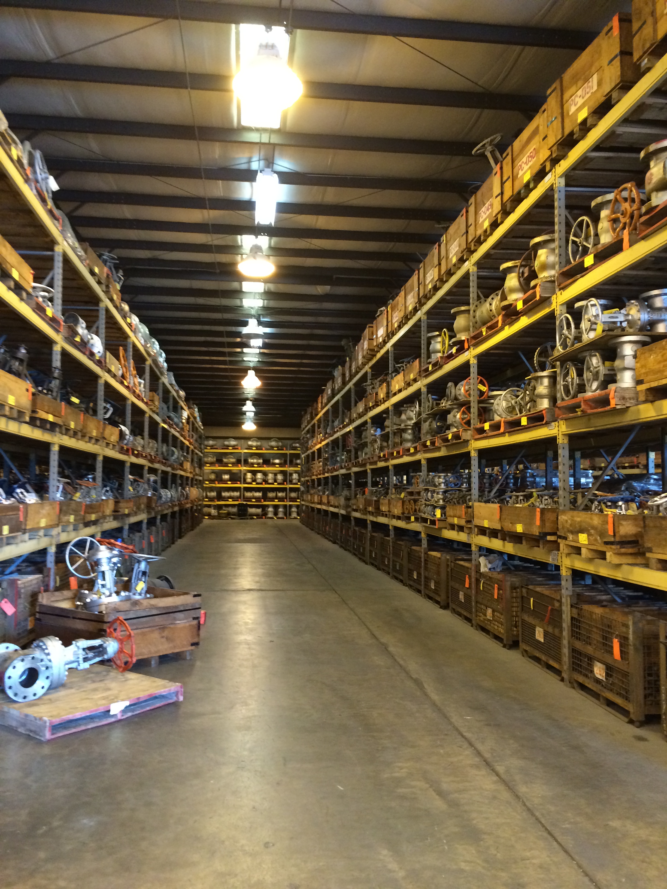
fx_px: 745
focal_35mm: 29
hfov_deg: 48.2
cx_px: 334
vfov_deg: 61.7
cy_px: 444
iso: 200
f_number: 2.2
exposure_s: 1/30
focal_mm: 4.15
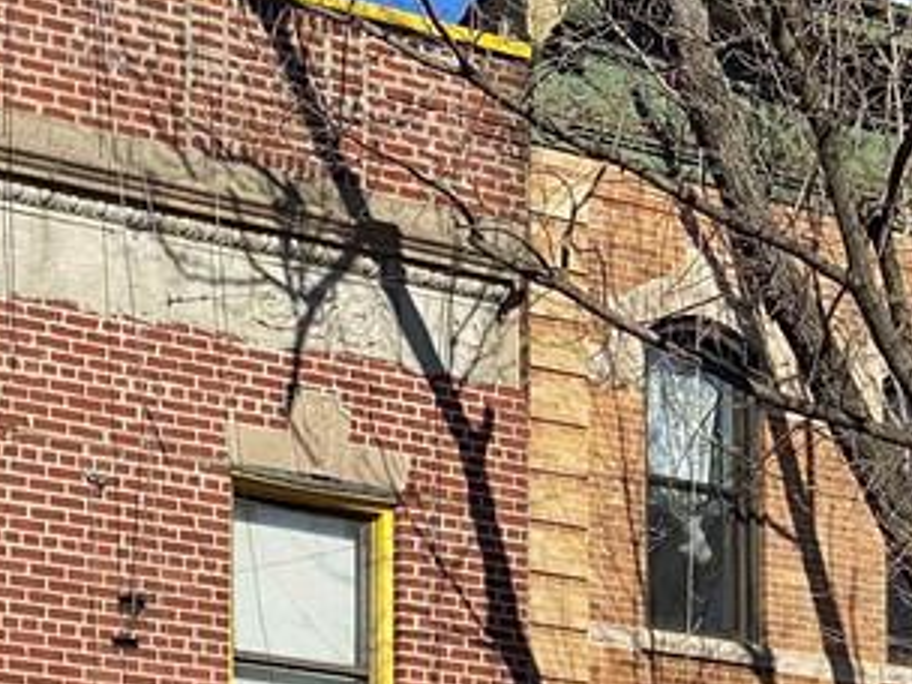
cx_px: 963
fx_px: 4611
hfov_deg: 11.2
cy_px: 984
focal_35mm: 175
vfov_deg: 8.3
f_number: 2
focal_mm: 6
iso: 20
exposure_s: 1/1453
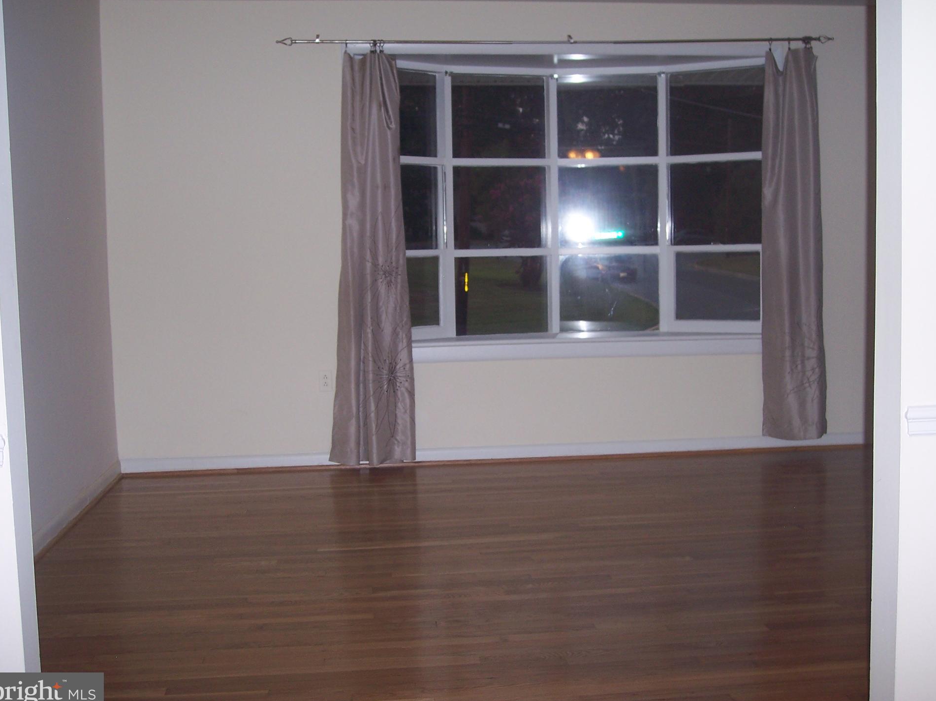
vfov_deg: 34.3
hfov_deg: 44.8
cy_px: 335
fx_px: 1136
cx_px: 485
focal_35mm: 42
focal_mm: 8
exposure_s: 1/60
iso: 100
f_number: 2.8
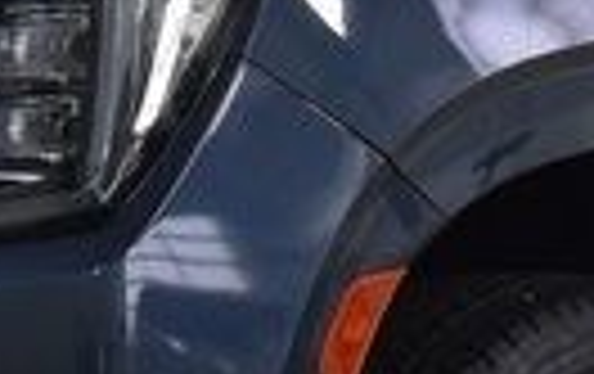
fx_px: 6713
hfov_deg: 5.1
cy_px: 119
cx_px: 468
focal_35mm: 414
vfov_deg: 3.2
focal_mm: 35
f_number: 6.3
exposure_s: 1/15
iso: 400
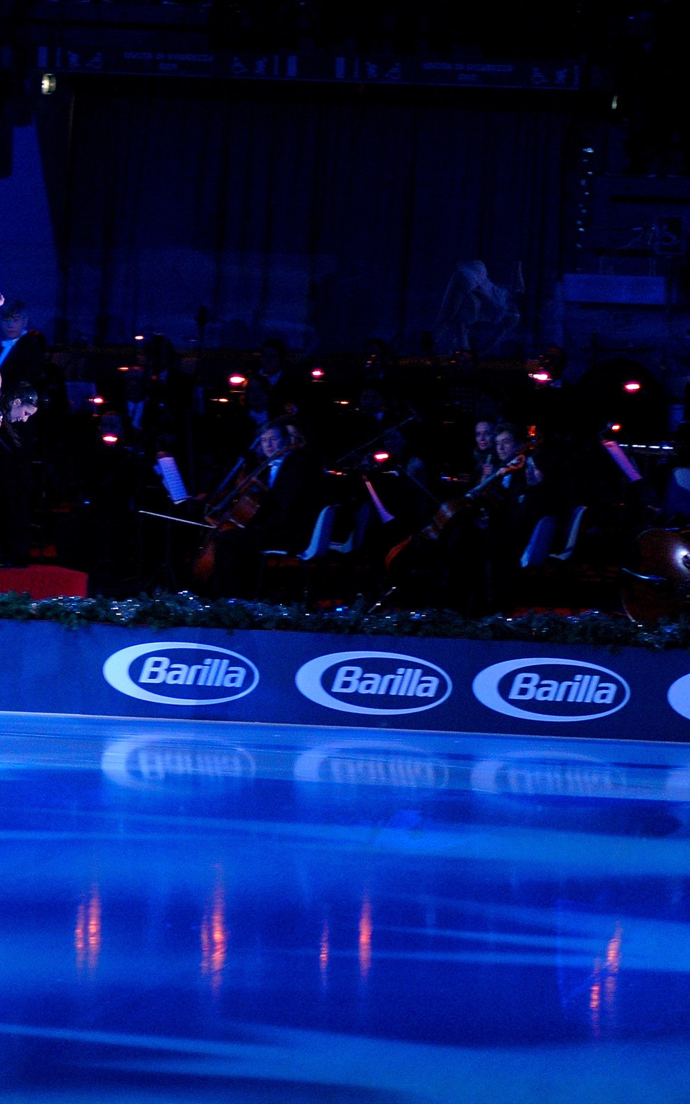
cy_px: 552
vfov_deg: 6.8
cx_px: 312
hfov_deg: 4.2
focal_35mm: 311
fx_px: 9350
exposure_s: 1/125
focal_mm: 135
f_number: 5
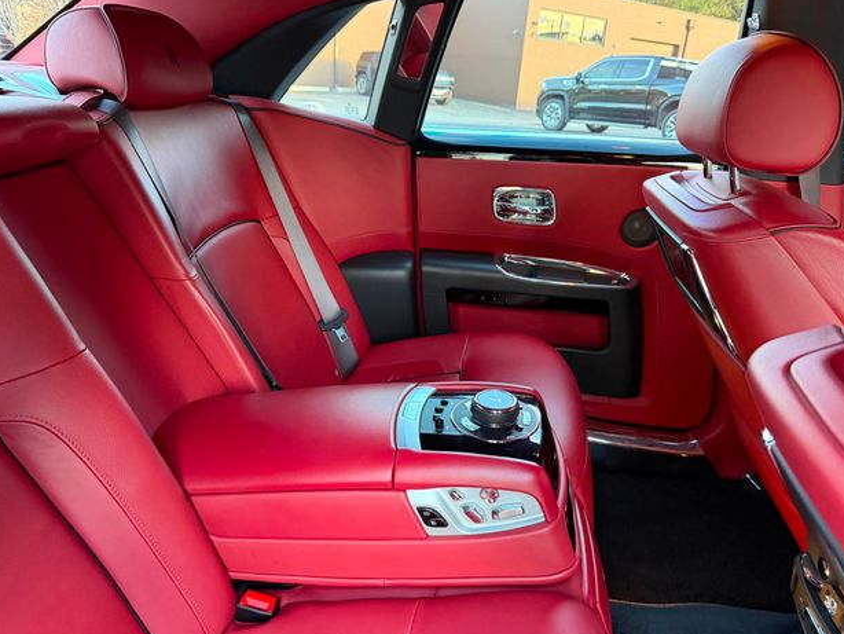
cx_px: 414
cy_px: 314
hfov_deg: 69.4
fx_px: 610
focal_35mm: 25
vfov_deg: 54.9
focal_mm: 6.76
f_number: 1.78
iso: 800
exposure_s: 1/60
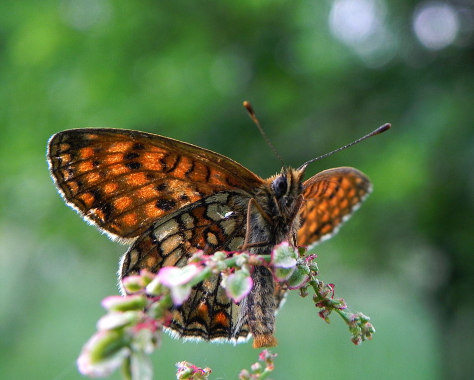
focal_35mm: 100
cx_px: 254
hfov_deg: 19.2
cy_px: 189
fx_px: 1403
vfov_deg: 15.4
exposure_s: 1/125
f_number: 4
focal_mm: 16.9
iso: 235
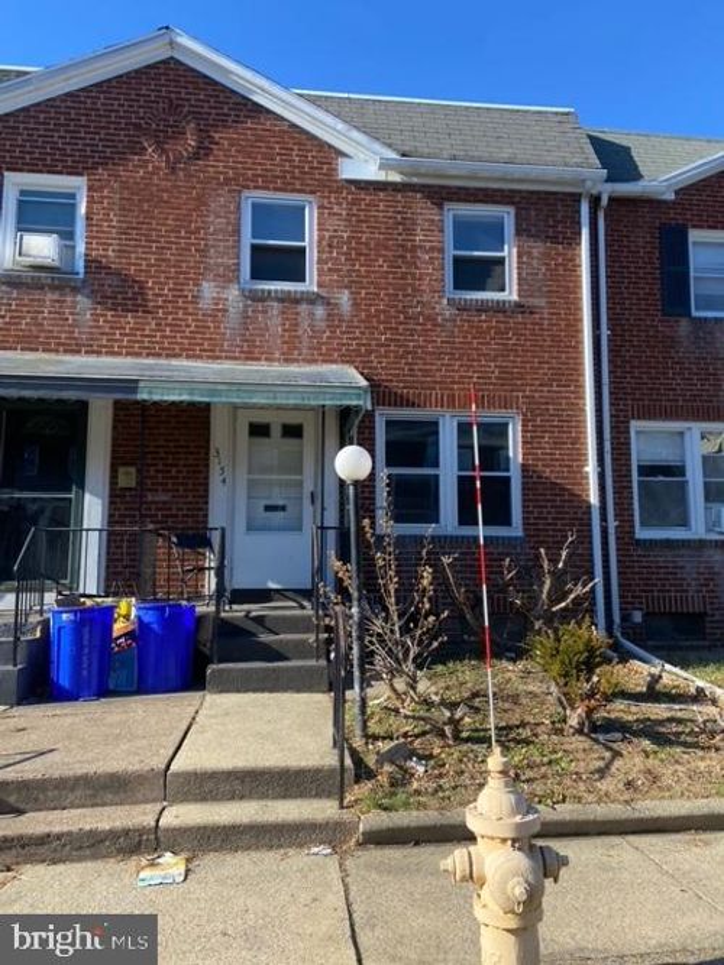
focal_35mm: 26
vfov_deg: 67.3
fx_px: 725
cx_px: 362
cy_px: 482
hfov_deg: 53.0
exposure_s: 1/1016
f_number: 1.8
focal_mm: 4.25
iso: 32
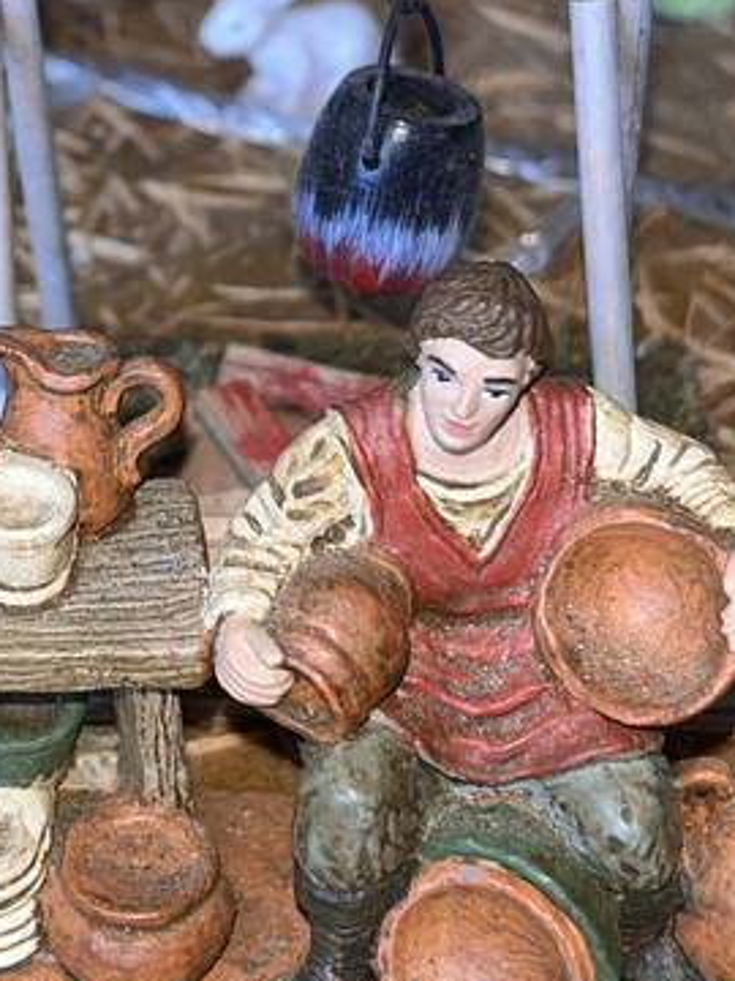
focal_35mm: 74
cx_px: 248
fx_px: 2095
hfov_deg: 19.8
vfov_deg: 26.2
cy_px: 324
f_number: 1.6
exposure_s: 1/227
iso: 32
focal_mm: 5.1
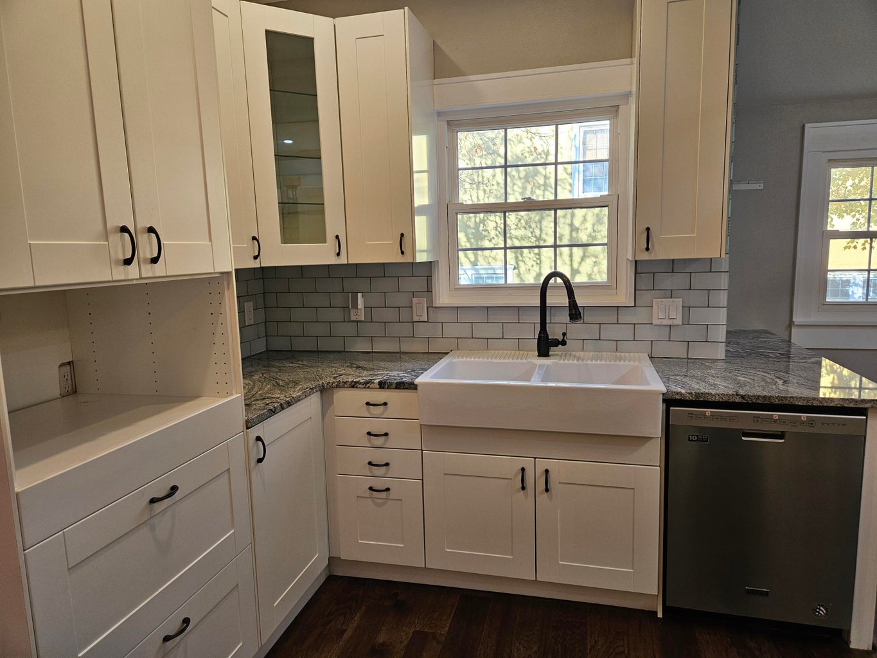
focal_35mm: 23
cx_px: 438
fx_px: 583
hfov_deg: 73.9
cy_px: 329
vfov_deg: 58.9
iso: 100
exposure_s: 1/120
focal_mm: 5.4
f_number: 1.8
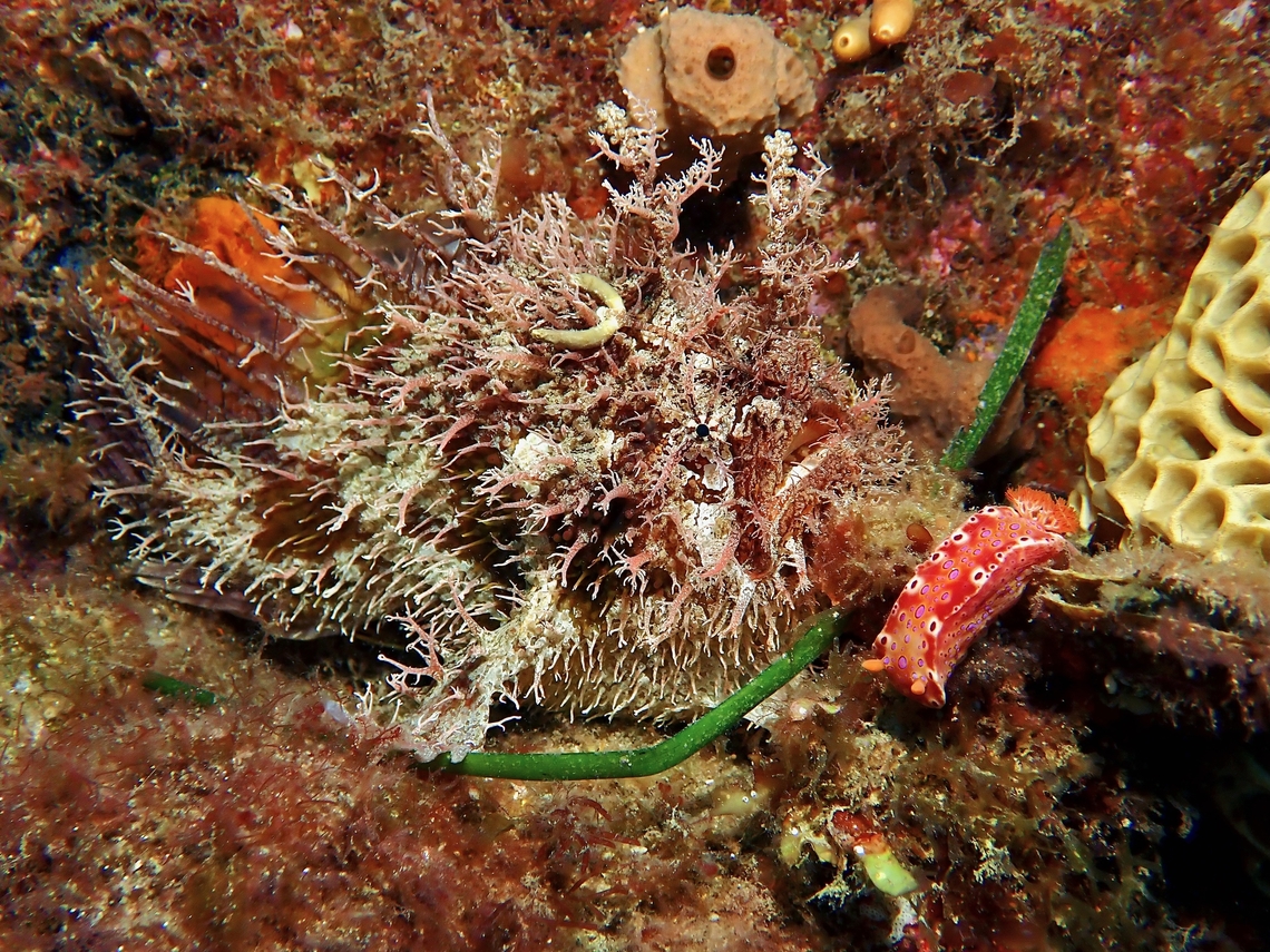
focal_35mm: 32
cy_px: 476
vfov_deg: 44.2
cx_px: 635
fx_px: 1174
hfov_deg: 56.8
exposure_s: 1/500
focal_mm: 5.79
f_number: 3.2
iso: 100
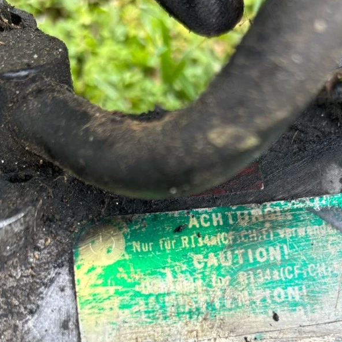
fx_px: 581
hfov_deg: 32.6
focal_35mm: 52
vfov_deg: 31.5
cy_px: 296
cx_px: 215
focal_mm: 5.96
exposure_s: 1/121
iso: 50
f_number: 1.6
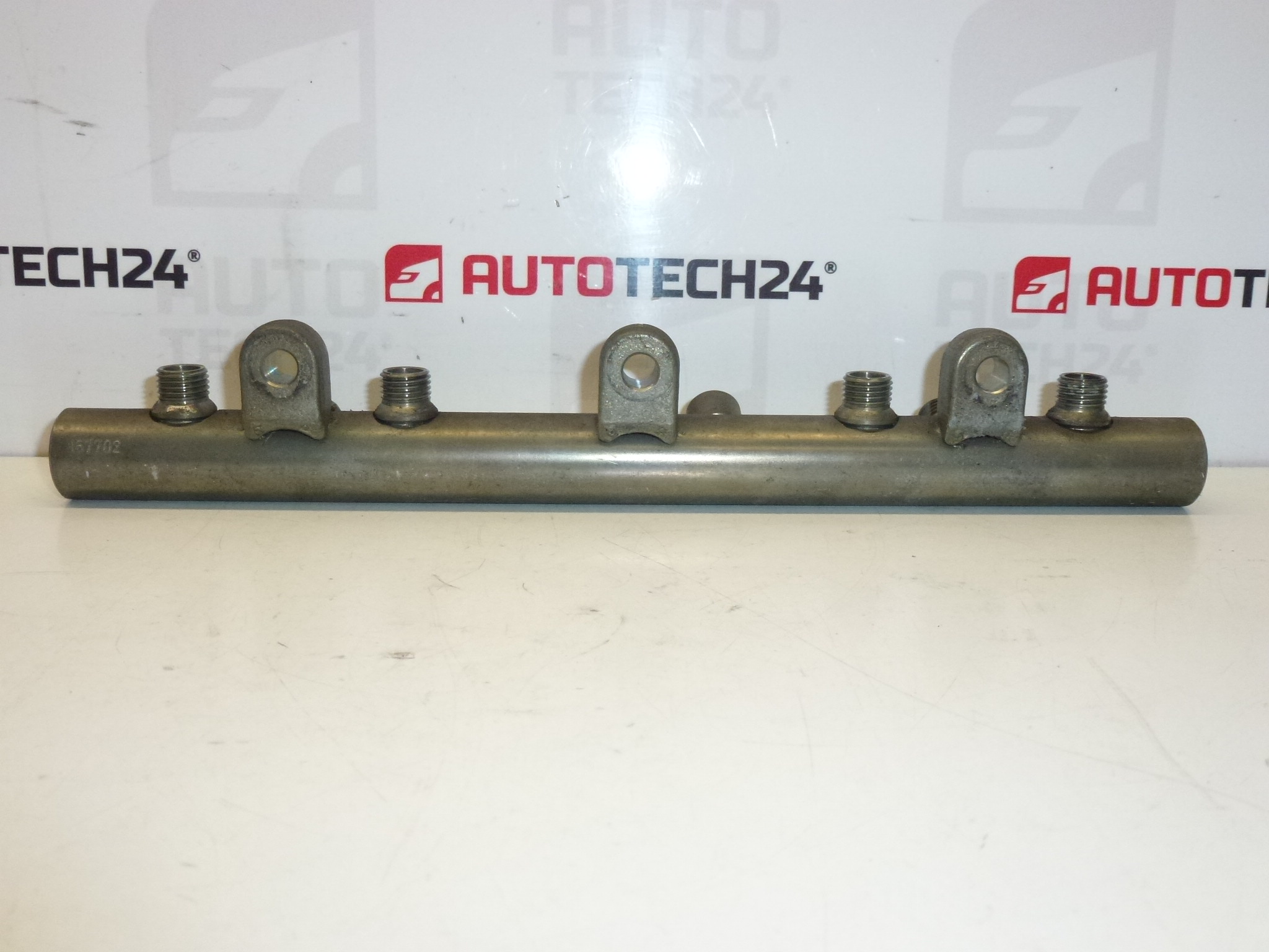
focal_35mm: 33
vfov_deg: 42.9
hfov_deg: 55.4
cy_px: 476
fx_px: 1210
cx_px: 634
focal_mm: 5.9
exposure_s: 1/320
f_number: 3.6
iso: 400
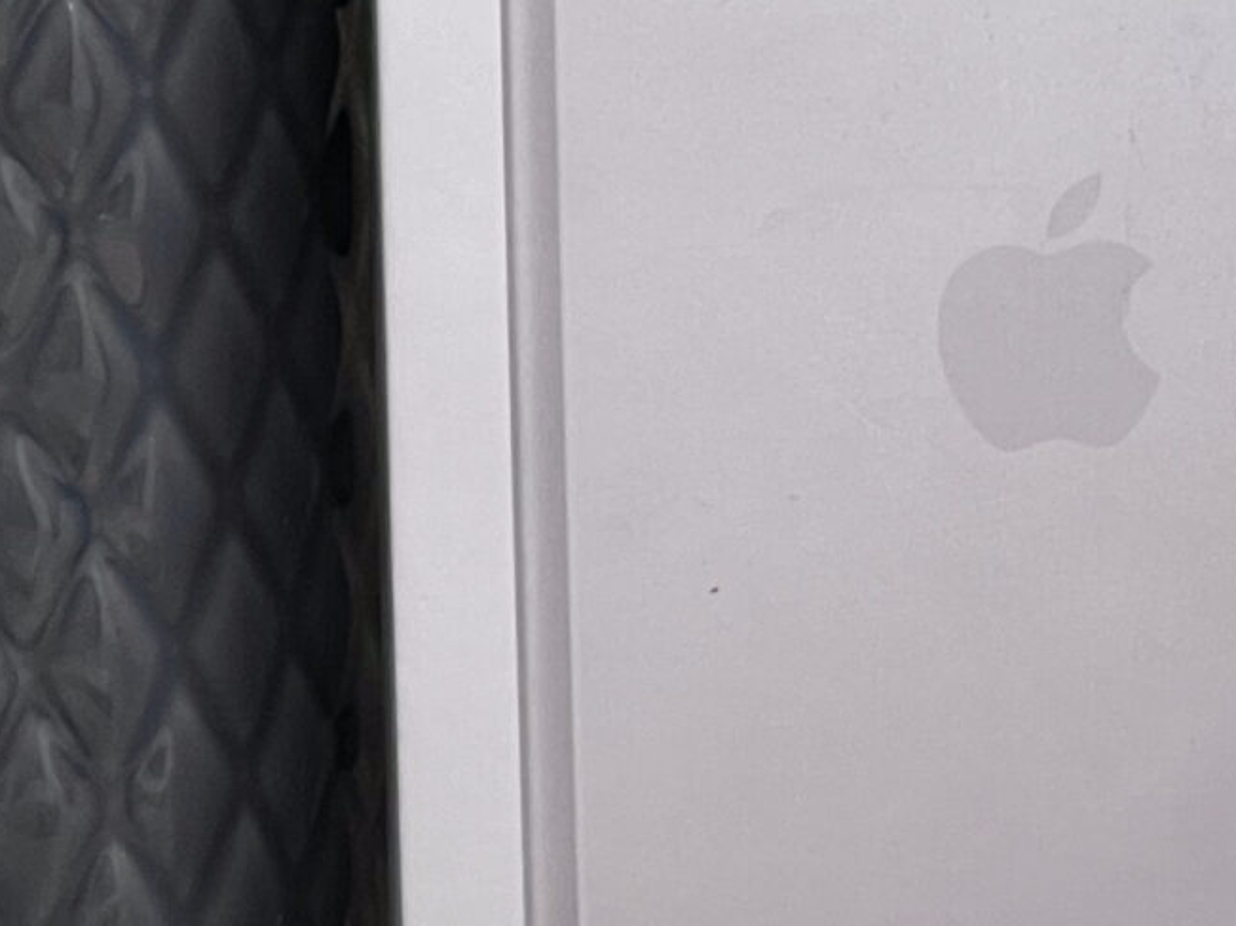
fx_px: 10817
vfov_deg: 4.9
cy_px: 440
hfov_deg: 6.5
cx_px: 1751
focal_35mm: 303
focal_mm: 9
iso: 64
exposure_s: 1/100
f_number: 2.8
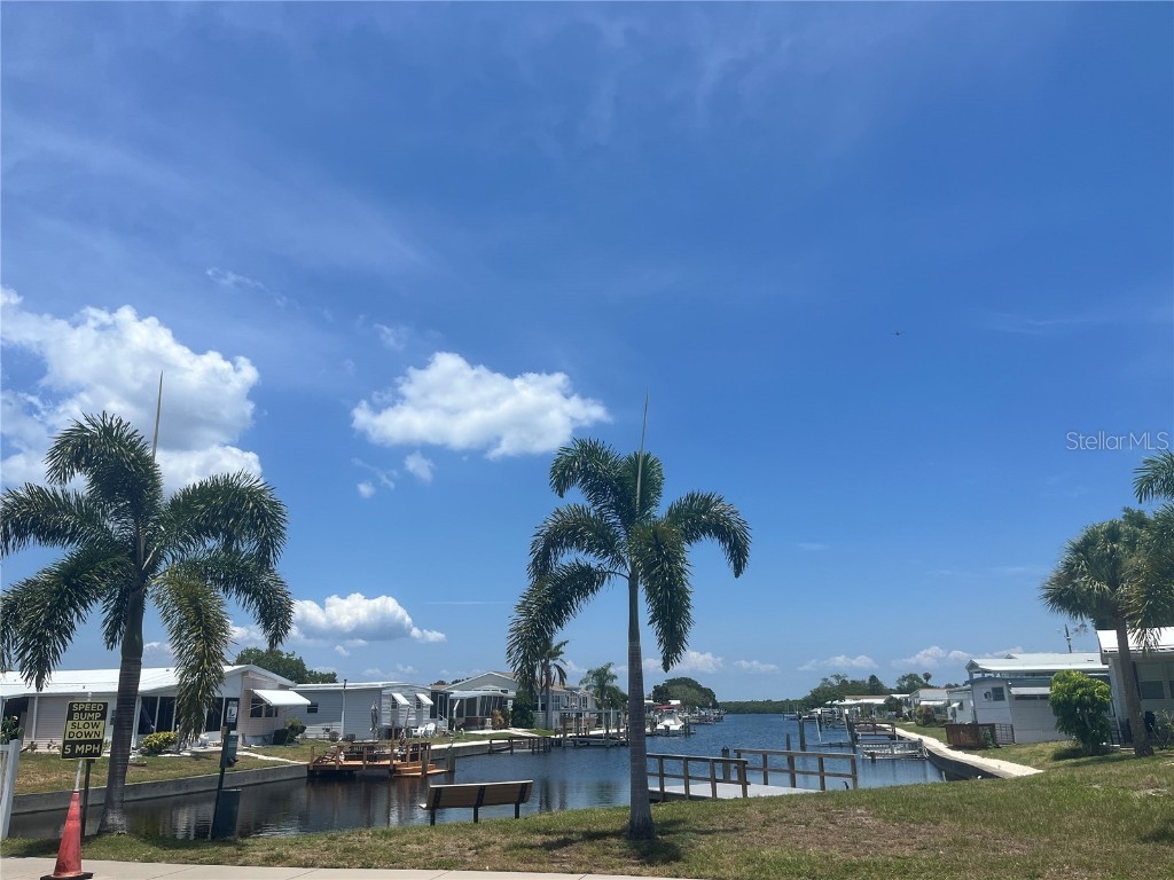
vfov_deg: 53.1
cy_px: 440
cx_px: 587
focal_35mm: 26
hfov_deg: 67.3
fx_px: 882
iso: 50
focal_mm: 5.1
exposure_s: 1/5848
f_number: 1.6
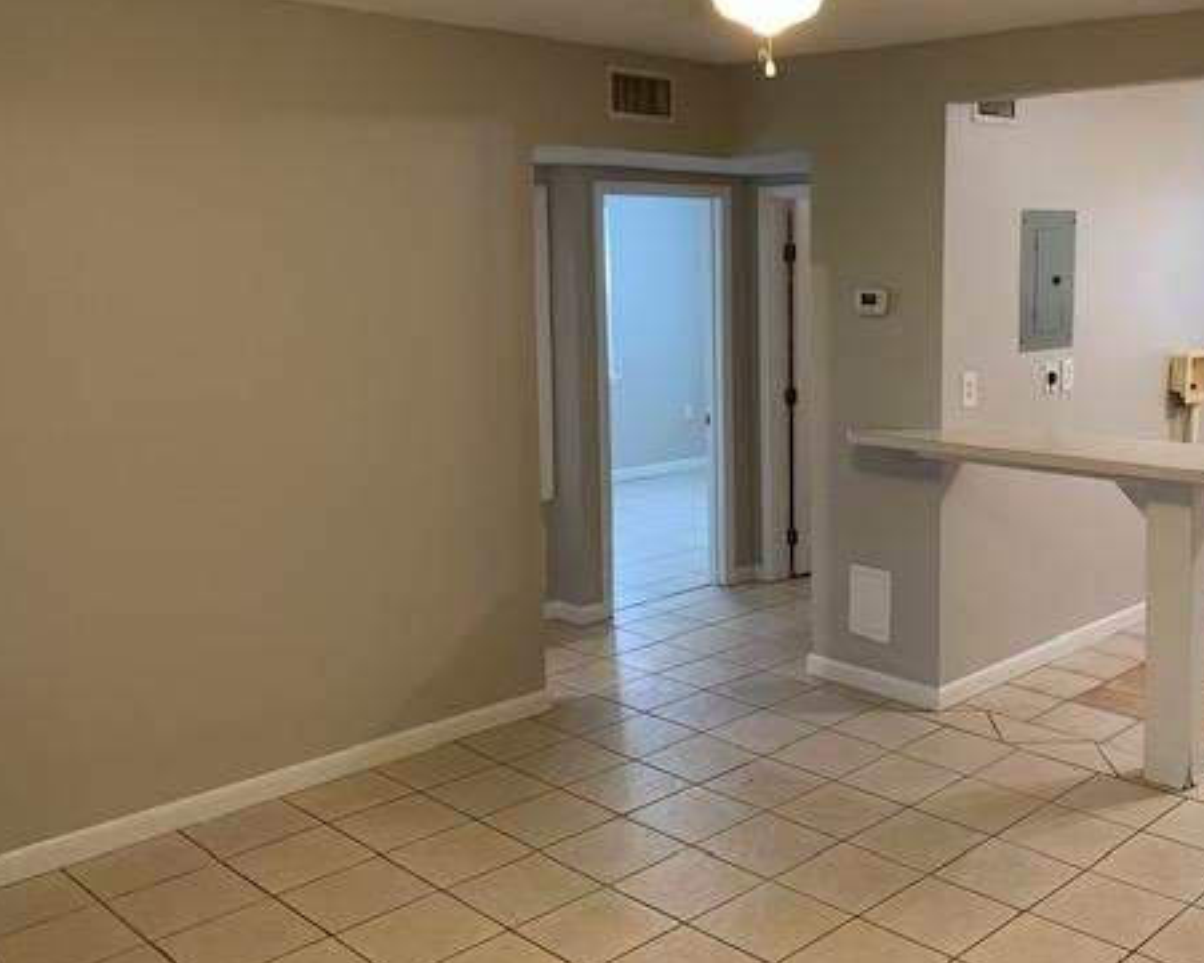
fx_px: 1283
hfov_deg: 49.1
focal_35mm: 36
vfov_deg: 41.1
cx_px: 838
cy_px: 421
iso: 200
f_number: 1.8
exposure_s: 1/60
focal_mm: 4.25
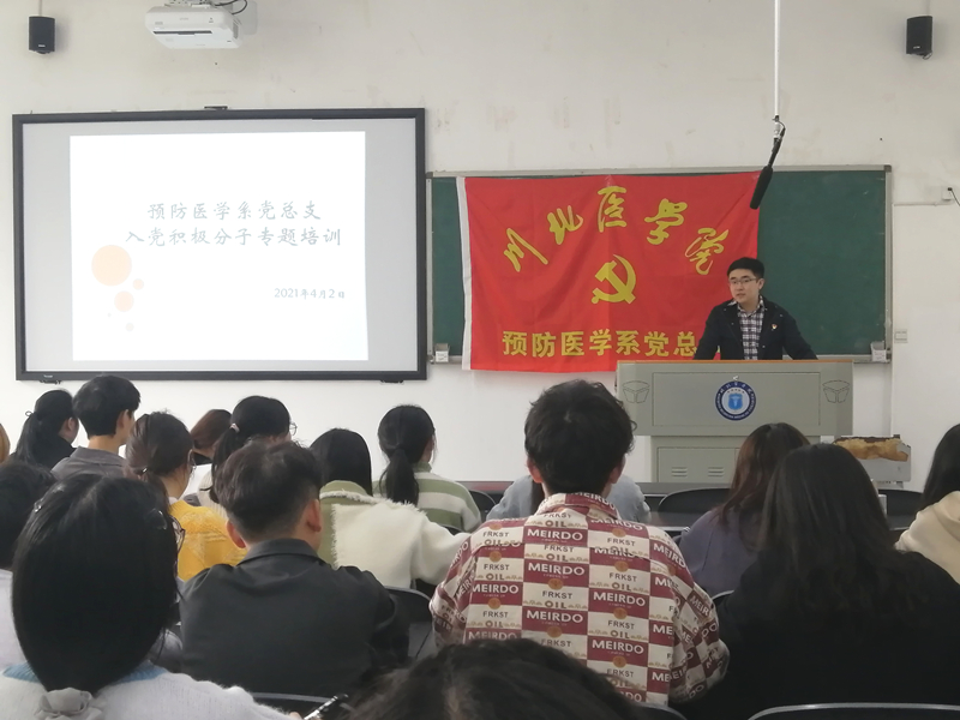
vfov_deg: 29.7
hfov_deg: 38.9
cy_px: 360
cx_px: 480
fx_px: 1359
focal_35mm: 49
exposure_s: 1/33.3
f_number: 1.8
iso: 100
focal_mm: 3.62
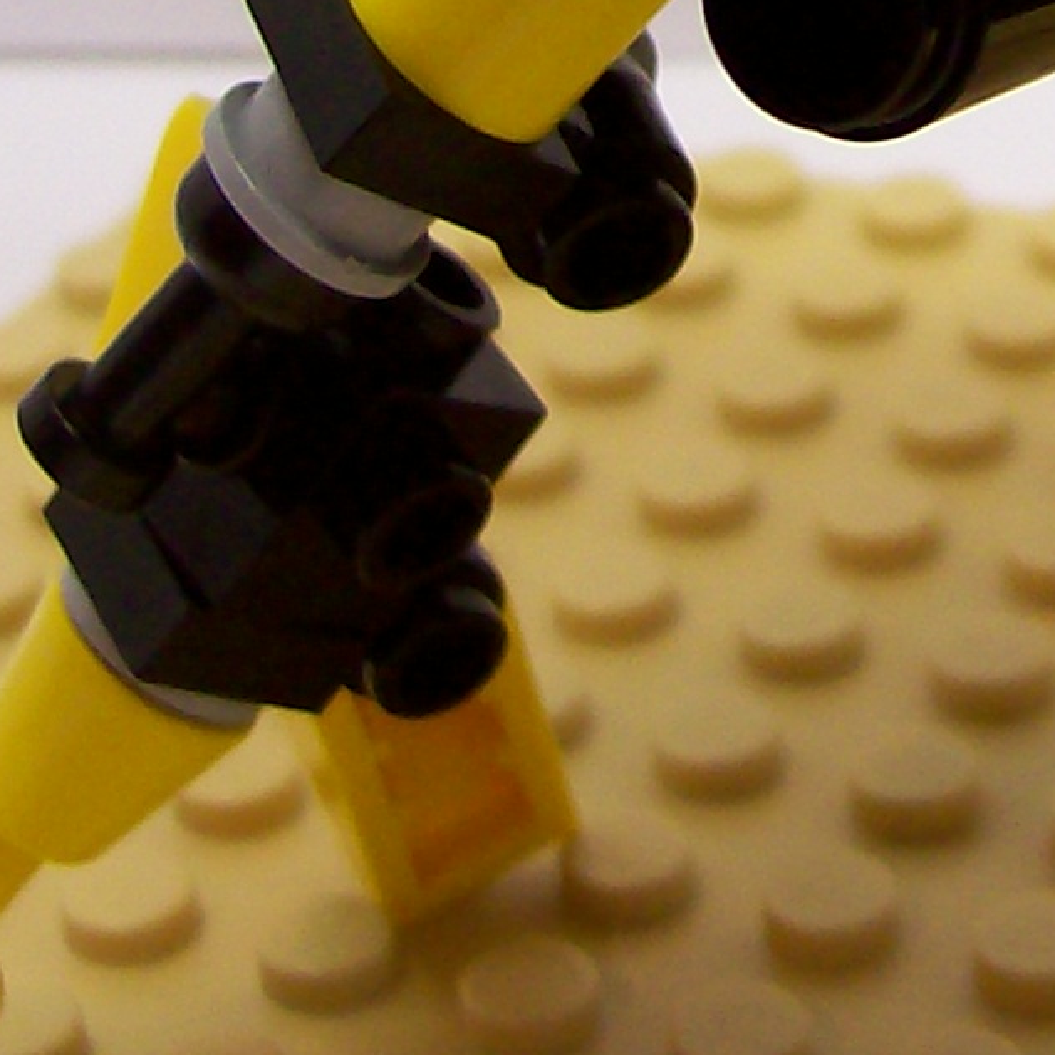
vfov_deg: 11.5
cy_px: -659
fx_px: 4965
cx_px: 1157
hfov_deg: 11.9
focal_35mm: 144
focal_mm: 6
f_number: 2.7
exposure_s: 1/58.5
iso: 80
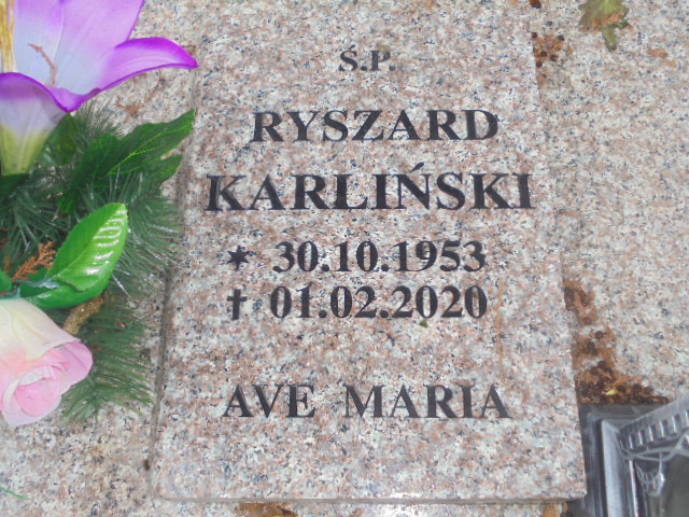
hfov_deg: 54.0
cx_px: 344
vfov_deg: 41.8
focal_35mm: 34
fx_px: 677
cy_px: 258
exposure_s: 1/30
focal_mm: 6.1
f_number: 4
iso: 100
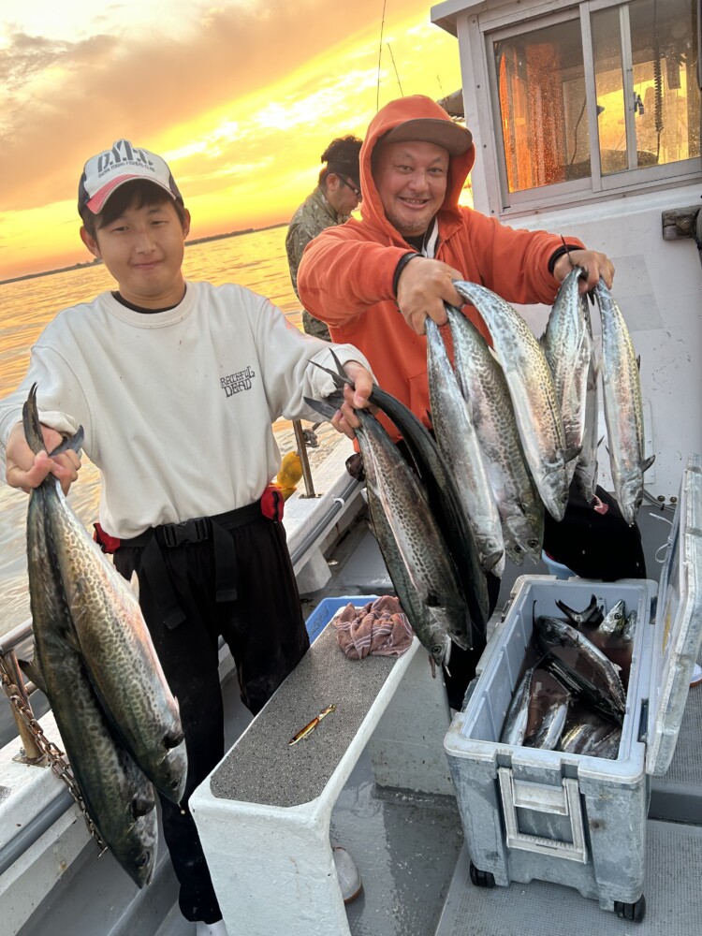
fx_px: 703
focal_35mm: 26
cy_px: 468
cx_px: 351
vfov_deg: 67.3
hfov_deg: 53.1
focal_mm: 5.7
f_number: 1.5
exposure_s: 1/121
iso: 80
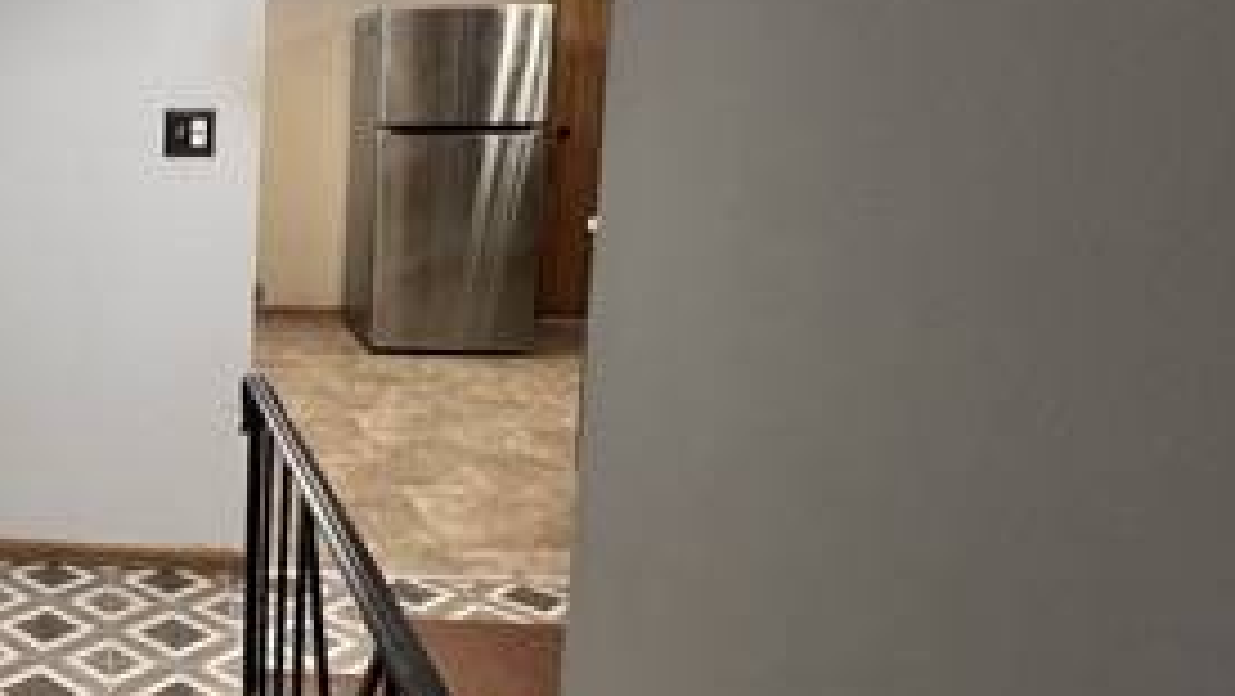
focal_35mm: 33
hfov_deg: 47.6
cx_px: -40
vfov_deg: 35.5
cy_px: 256
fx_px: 1081
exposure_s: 1/120
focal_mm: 1.57
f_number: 1.8
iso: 200
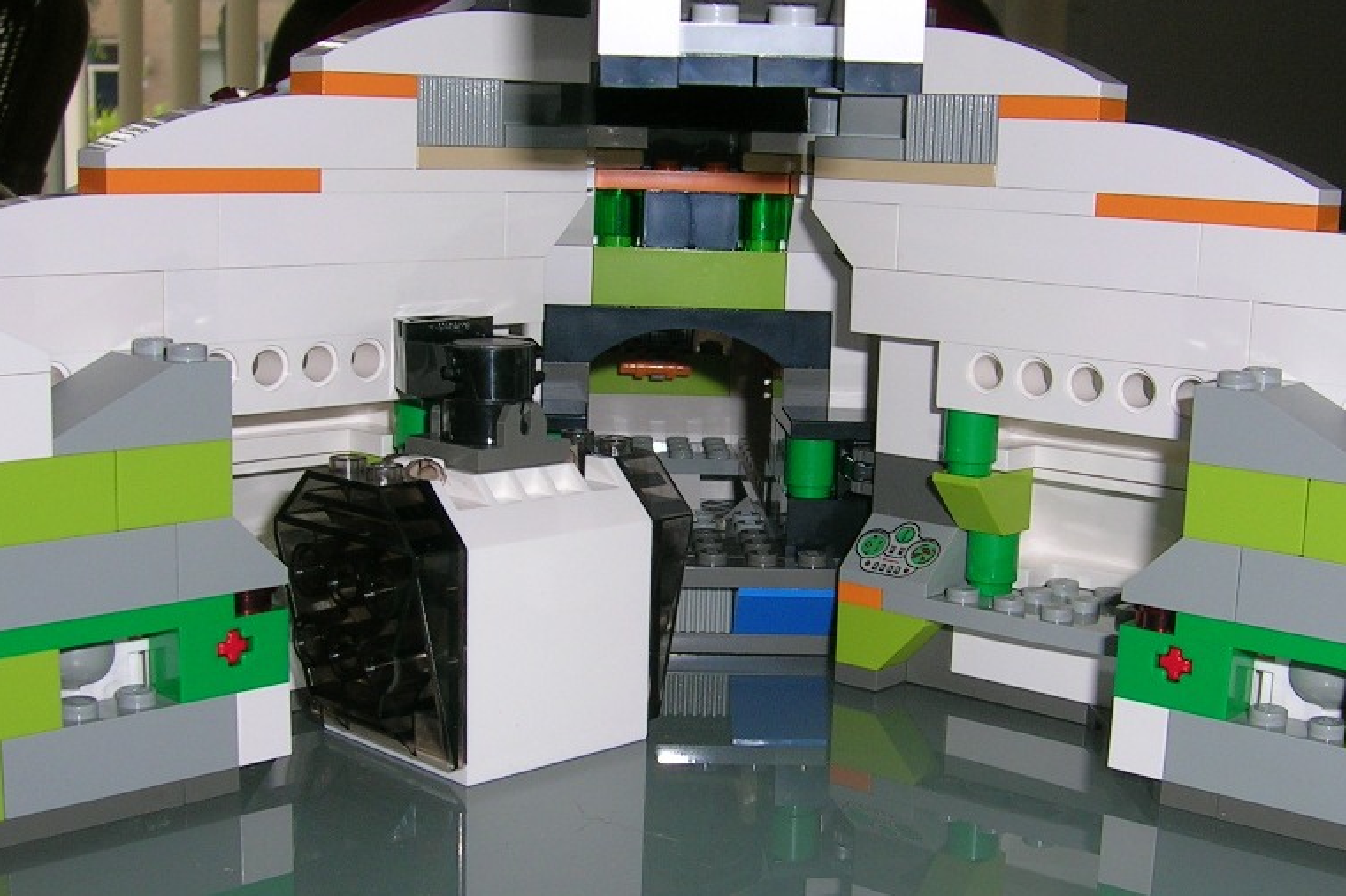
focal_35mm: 49
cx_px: 697
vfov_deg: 27.5
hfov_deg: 40.3
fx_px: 1832
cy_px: 530
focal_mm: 5.4
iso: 50
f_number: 4.8
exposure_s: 1/60.1
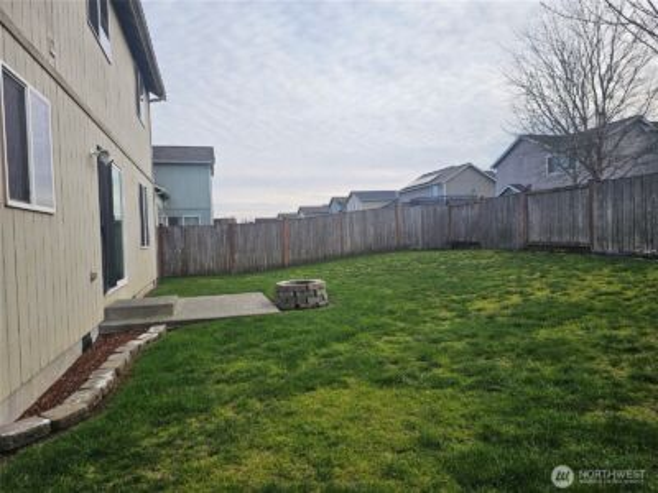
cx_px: 329
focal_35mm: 23
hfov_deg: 73.9
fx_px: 437
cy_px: 246
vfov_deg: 58.9
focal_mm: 6.3
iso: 10
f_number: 1.7
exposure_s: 1/407
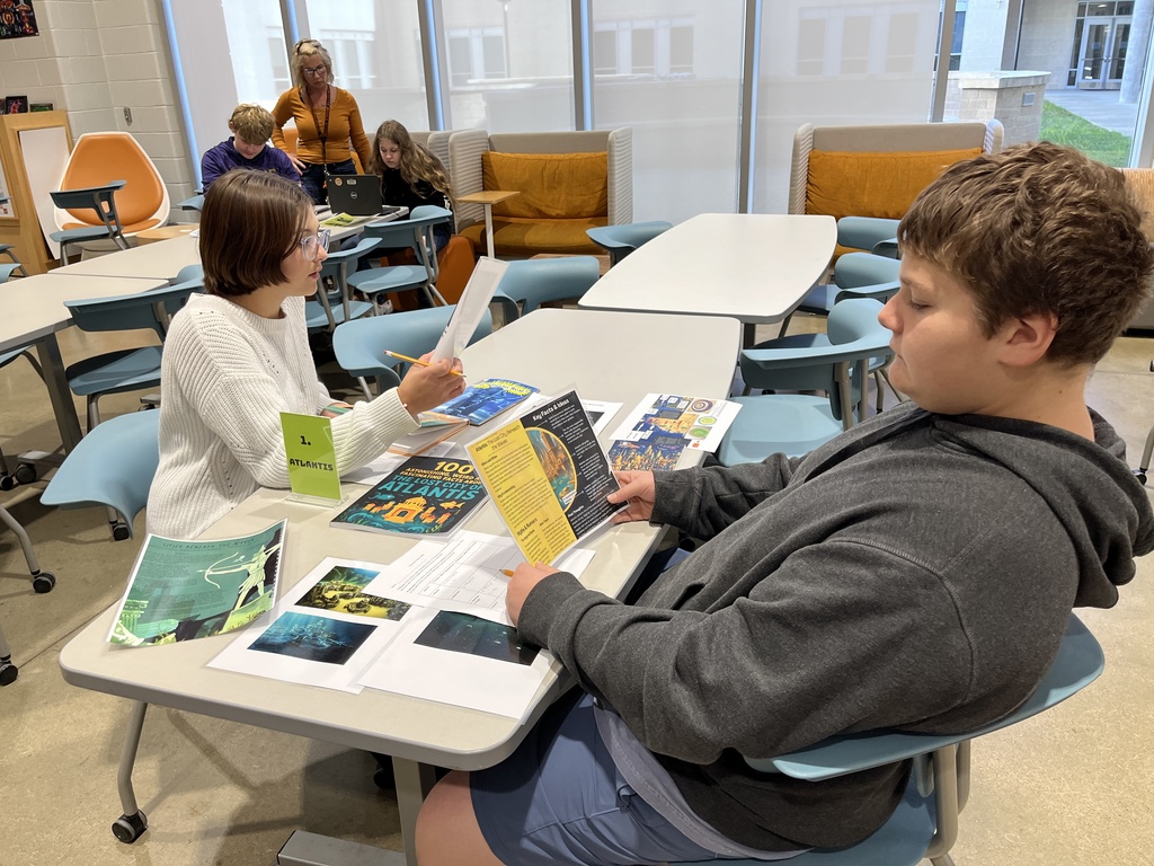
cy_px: 433
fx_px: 867
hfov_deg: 67.3
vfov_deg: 53.1
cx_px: 577
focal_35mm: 26
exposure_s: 1/120
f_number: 1.6
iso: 125
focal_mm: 5.1
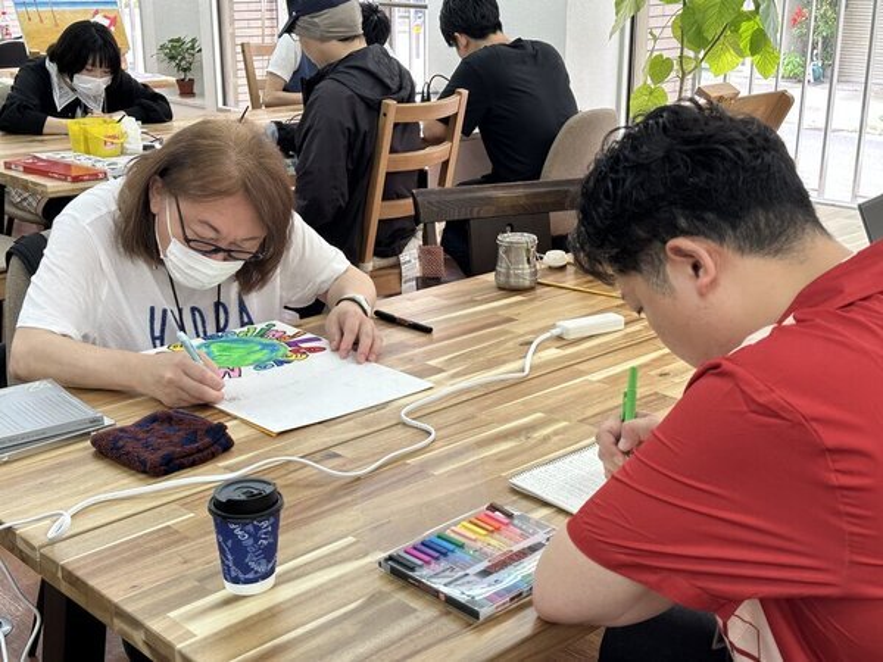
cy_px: 331
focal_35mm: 48
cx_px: 442
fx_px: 1224
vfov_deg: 30.3
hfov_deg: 39.7
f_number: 1.78
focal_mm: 6.86
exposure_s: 1/60
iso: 50
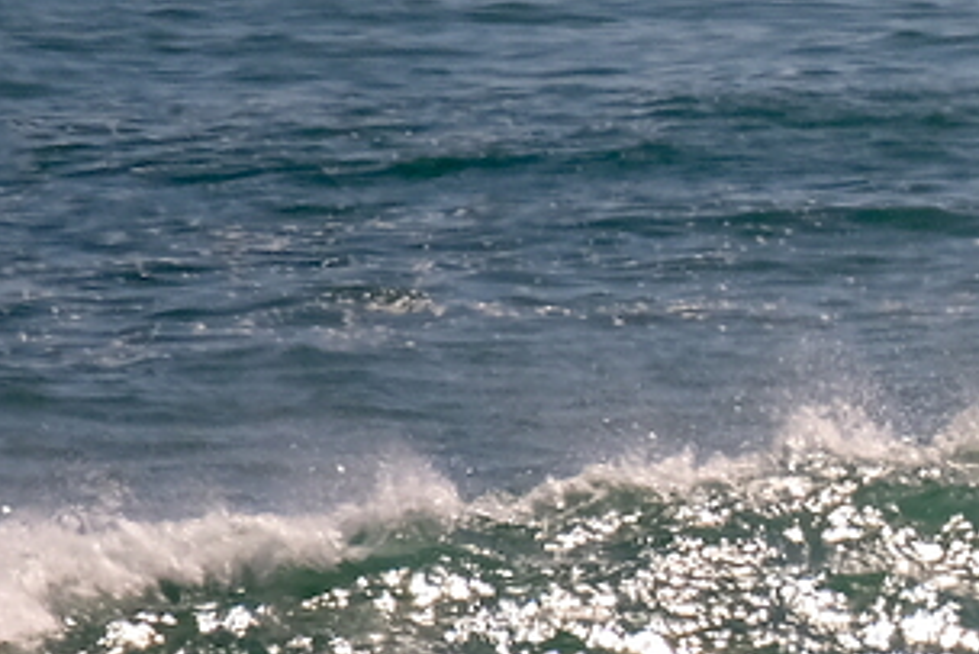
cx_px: 2171
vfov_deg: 0.4
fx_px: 83332
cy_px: 533
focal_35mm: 3063
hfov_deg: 0.7
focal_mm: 400
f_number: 6.3
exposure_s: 1/2000
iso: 200
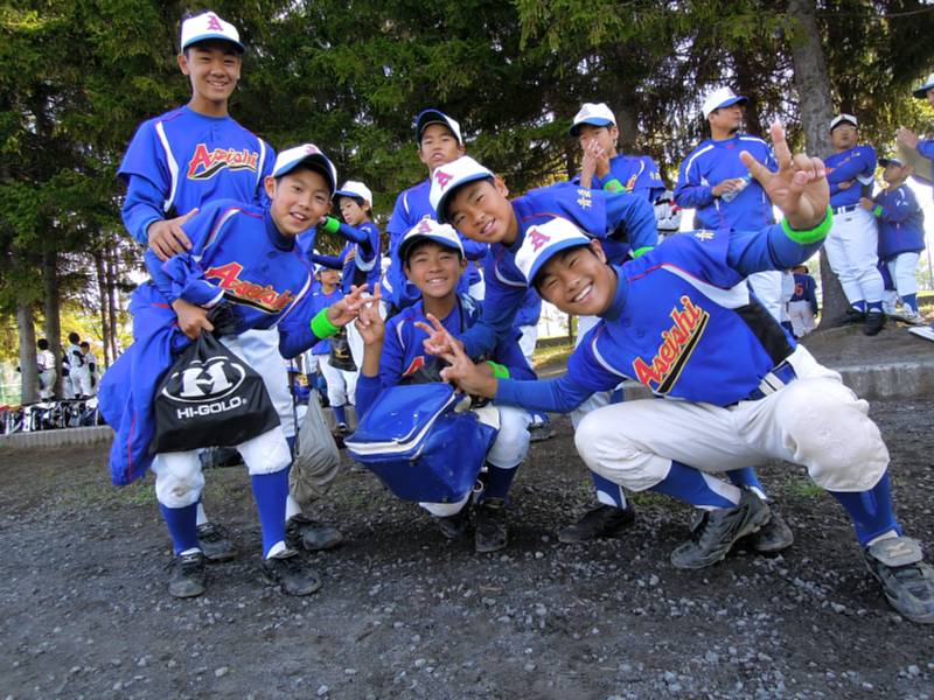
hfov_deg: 71.6
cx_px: 467
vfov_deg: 56.8
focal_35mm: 24
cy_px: 350
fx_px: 648
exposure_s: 1/200
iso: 160
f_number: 3.5
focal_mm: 4.3
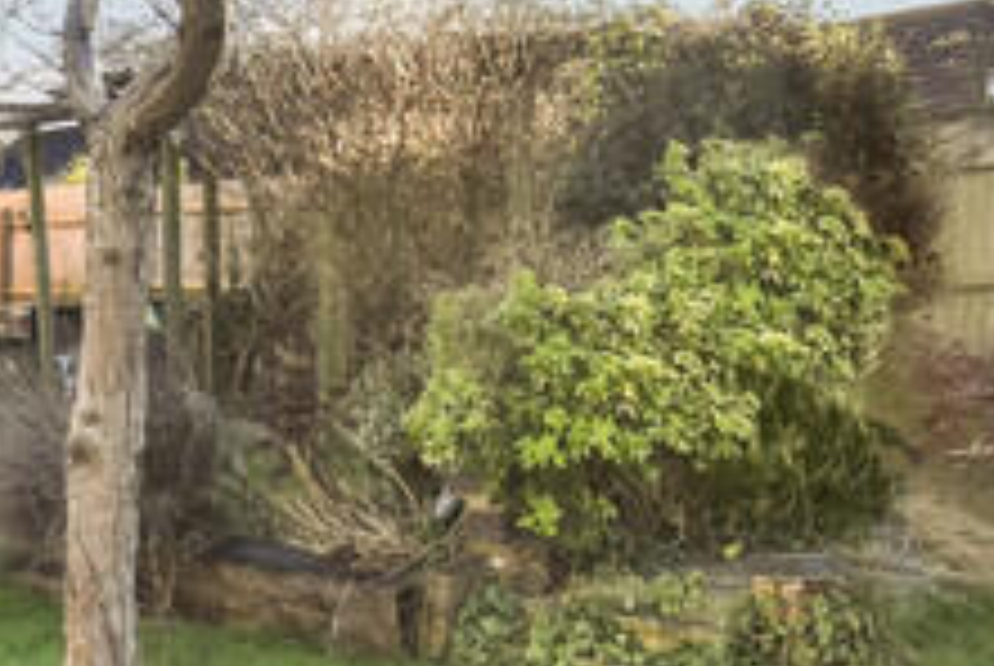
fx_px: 2110
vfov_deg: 17.9
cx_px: 67
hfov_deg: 25.5
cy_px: 236
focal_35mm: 76
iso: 280
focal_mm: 11
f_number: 5.6
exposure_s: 1/250
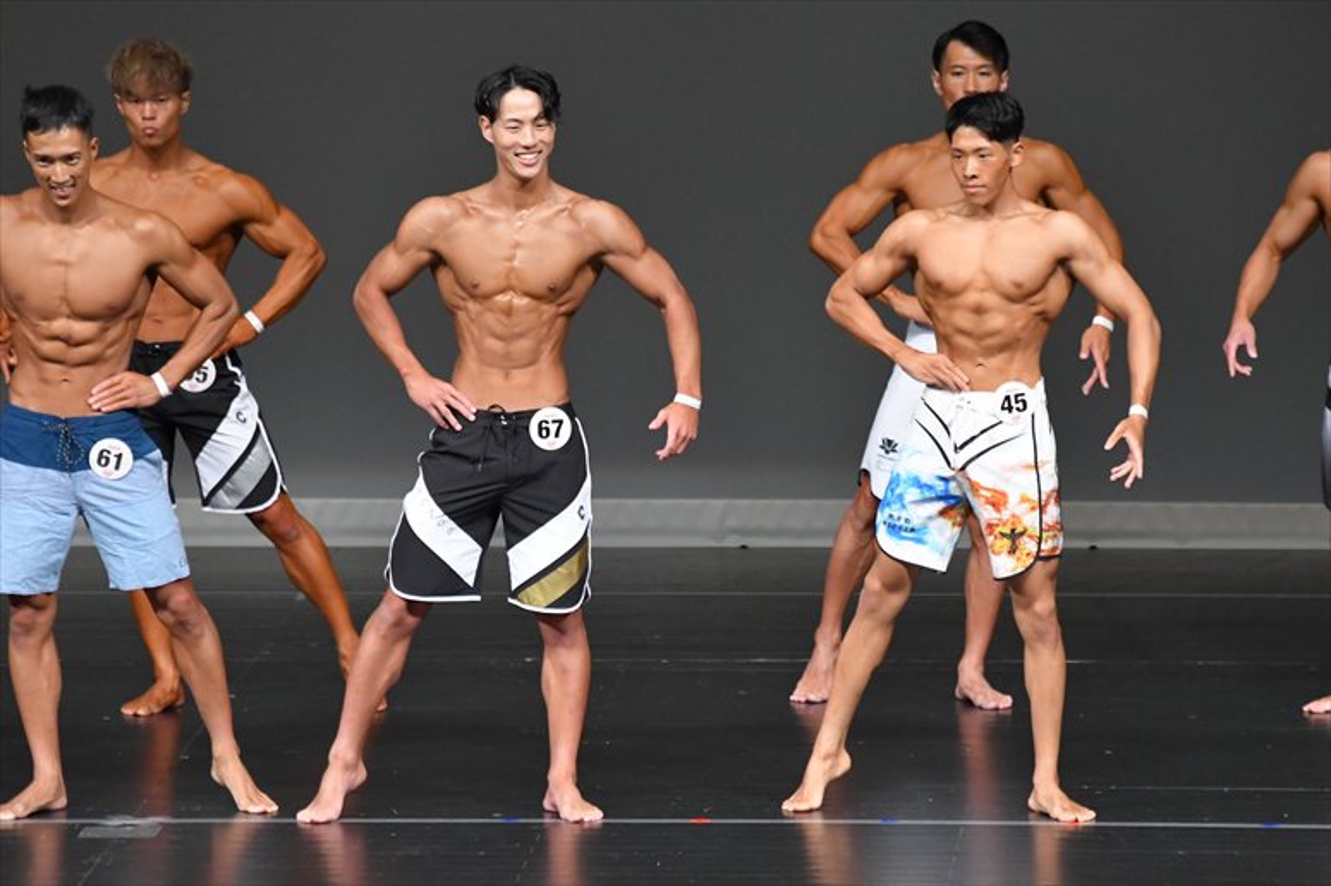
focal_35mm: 315
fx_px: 11641
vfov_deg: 4.4
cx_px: 666
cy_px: 443
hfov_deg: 6.5
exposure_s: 1/400
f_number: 5.6
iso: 4000
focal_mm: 210
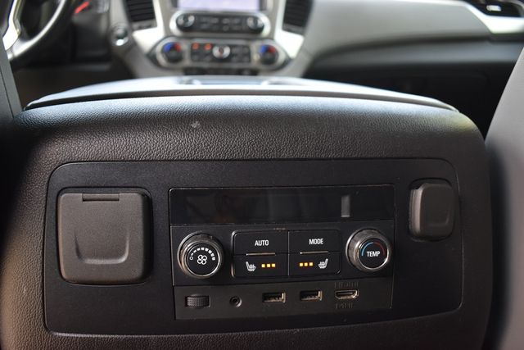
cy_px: 175
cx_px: 262
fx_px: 480
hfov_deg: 57.2
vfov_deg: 40.0
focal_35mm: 33
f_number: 3.8
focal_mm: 22
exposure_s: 1/125
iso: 800
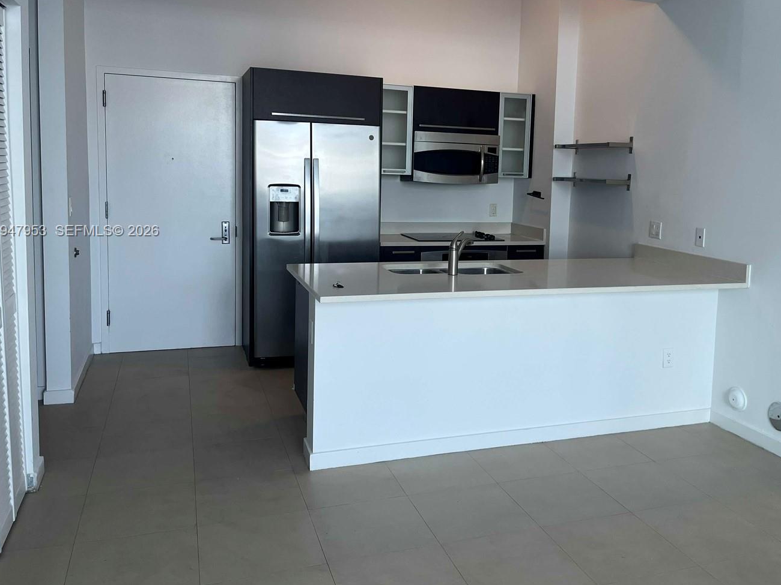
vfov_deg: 43.9
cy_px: 232
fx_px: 722
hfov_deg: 56.5
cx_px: 452
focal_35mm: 32
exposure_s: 1/120
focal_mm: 5.1
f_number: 1.6
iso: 64
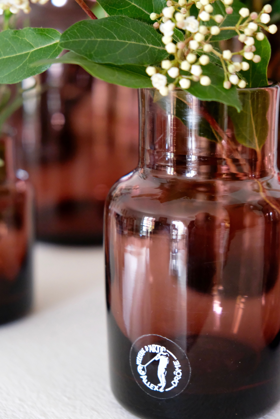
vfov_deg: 26.7
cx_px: 140
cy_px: 210
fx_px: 887
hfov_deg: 17.9
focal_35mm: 76
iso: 6400
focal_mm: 50.5
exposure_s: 1/25
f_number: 4
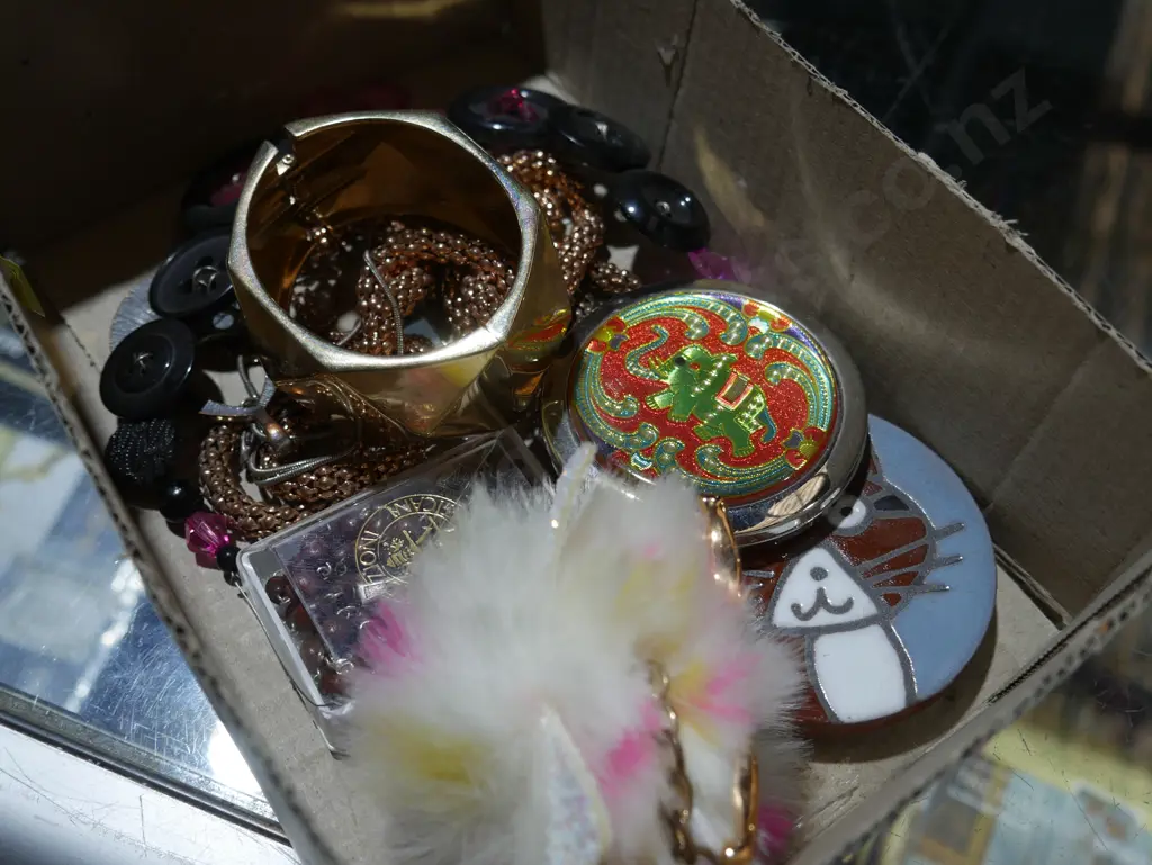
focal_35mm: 38
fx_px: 1265
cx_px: 576
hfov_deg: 49.0
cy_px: 432
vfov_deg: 37.8
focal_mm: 19
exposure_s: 1/100
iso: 200
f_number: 4.1
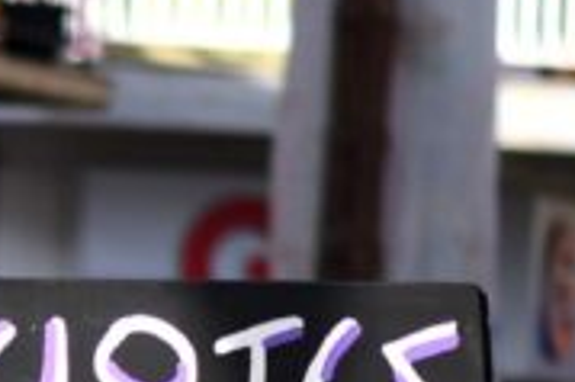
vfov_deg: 2.8
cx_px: -562
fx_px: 7755
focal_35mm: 486
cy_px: 743
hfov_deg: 4.2
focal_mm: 85
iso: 140
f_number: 2
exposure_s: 1/4000
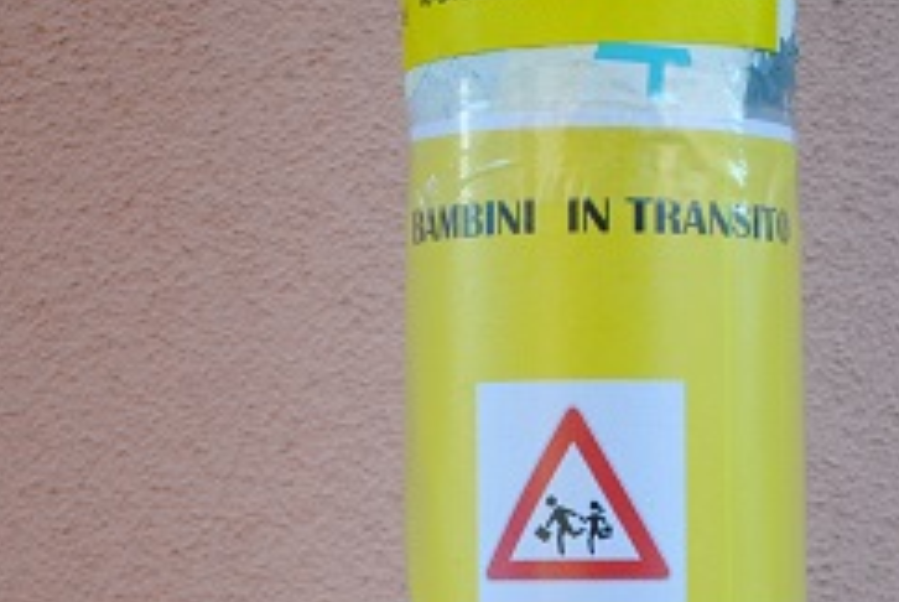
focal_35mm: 177
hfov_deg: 11.5
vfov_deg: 7.7
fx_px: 4425
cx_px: 765
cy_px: 678
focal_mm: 44
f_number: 5.3
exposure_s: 1/60
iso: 200
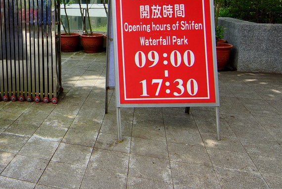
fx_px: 273
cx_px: 40
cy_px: 37
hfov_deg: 49.8
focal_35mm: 35
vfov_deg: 36.7
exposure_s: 1/200
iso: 100
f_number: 5.6
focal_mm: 13
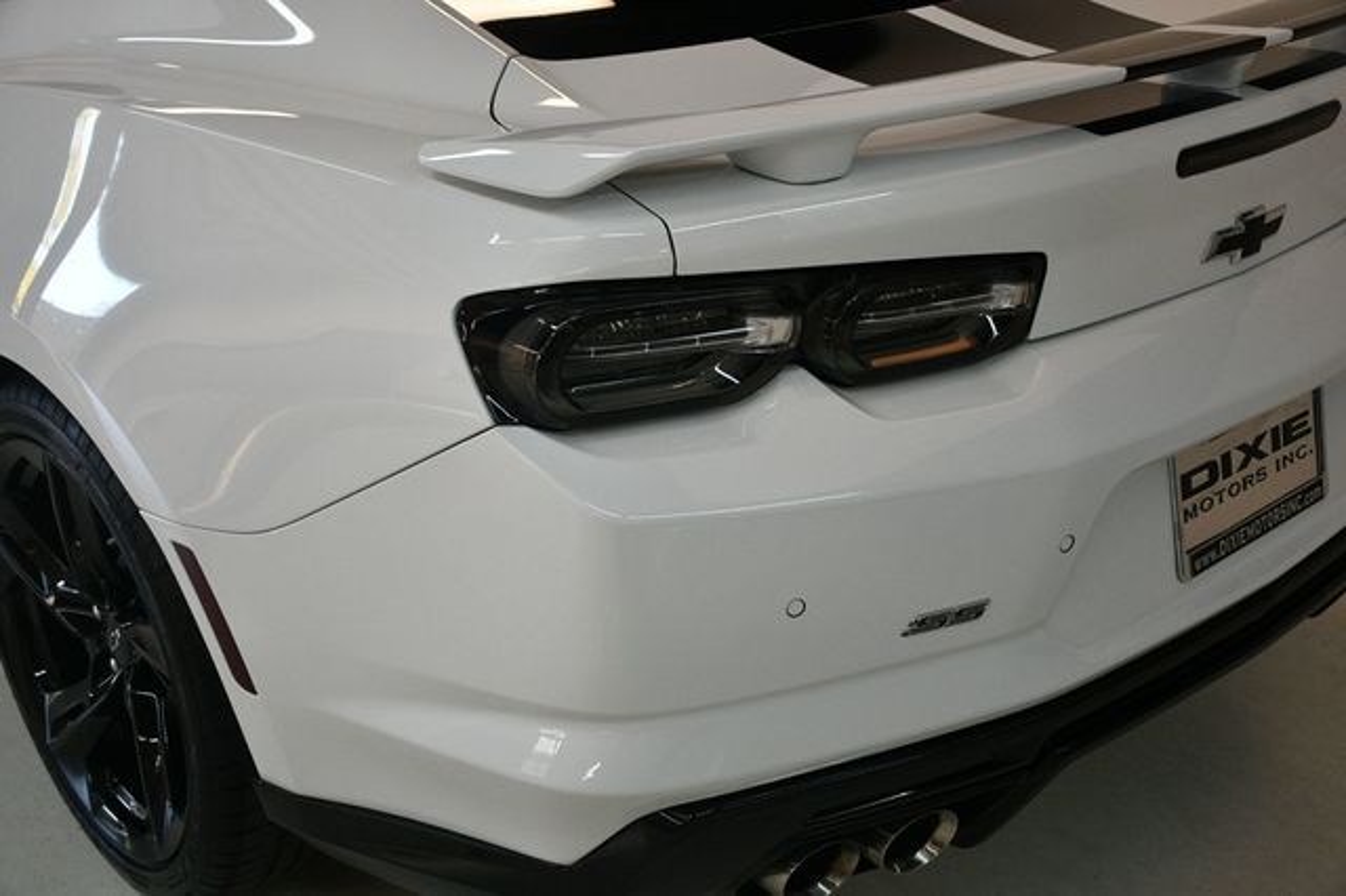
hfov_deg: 43.6
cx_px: 673
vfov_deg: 29.8
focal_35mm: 45
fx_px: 1682
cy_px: 448
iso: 800
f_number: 4
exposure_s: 1/250
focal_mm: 30
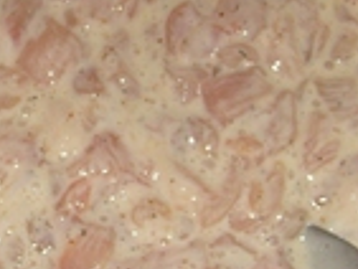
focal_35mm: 112
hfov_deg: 17.1
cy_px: 127
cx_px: -8
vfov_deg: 13.2
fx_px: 1159
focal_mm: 5.8
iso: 100
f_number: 2.8
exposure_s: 1/45
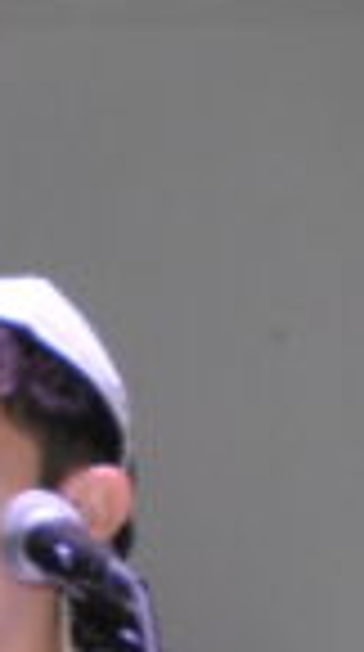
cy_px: 724
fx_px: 13640
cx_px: -1132
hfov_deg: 1.5
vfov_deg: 2.7
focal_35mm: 791
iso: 800
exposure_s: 1/60
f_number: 5.3
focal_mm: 95
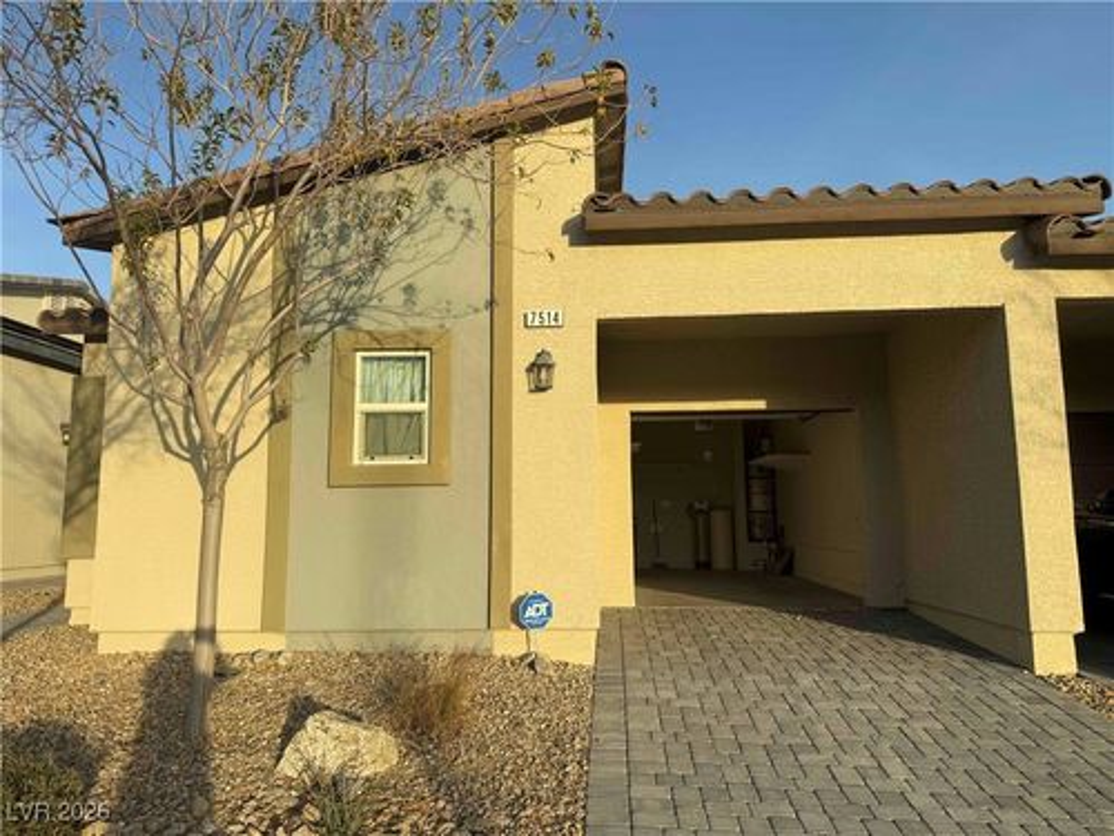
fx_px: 772
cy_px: 418
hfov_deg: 71.6
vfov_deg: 56.8
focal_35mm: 24
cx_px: 557
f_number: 1.78
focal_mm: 6.76
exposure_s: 1/2907
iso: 80
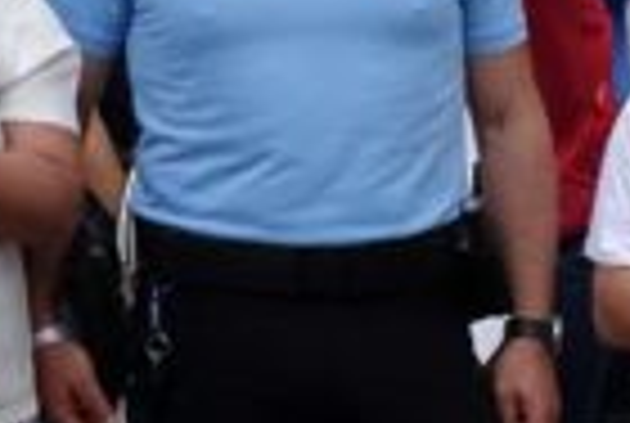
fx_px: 2701
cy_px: 81
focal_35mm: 154
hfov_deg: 13.1
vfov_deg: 8.9
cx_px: 612
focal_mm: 10.91
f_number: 5.6
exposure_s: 1/1250
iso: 2000
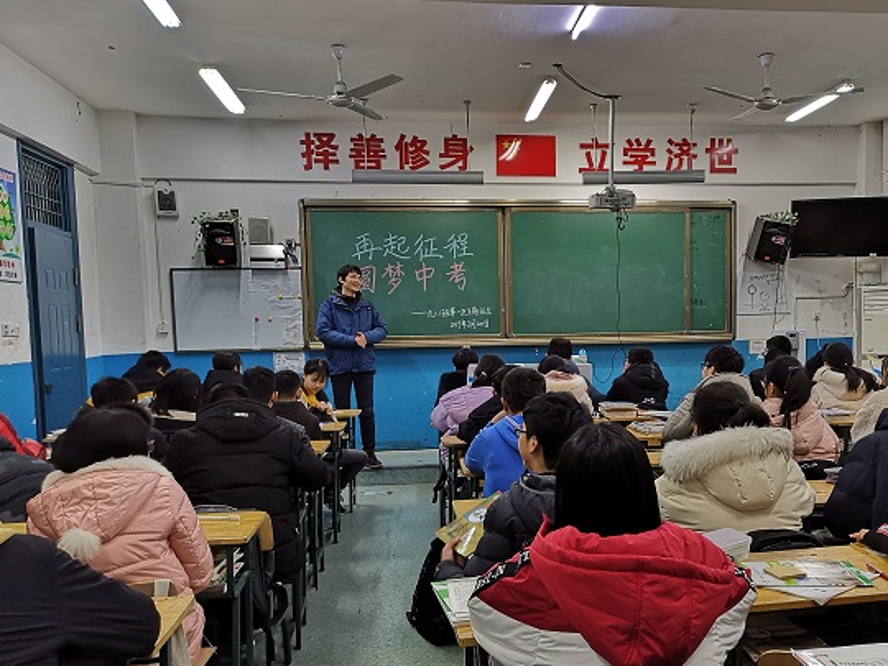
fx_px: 872
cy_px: 393
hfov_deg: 53.5
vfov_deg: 41.6
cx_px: 536
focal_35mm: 34
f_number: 1.8
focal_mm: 4.75
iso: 250
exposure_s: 1/50
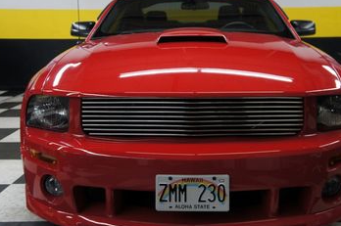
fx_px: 441
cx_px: 187
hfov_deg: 42.3
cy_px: 117
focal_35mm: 47
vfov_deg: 28.8
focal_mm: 27
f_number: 4
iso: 500
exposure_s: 1/50
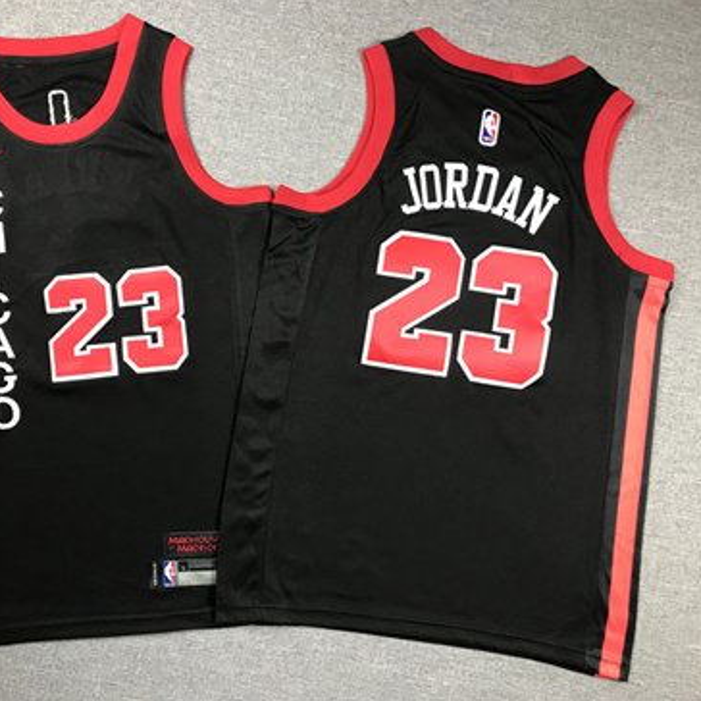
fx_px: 779
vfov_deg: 48.4
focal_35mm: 34
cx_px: 279
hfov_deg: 48.2
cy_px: 344
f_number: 1.8
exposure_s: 1/33
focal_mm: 3.99
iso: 25
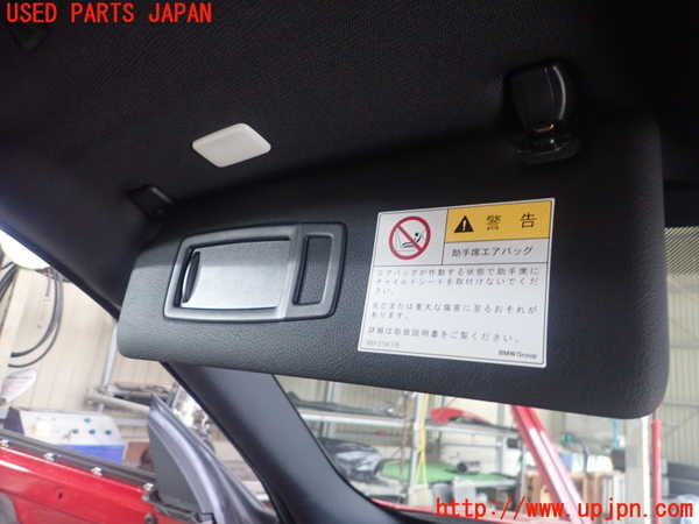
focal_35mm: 25
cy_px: 262
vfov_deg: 54.9
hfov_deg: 69.4
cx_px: 350
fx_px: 505
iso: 800
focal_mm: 4.5
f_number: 2
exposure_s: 1/30
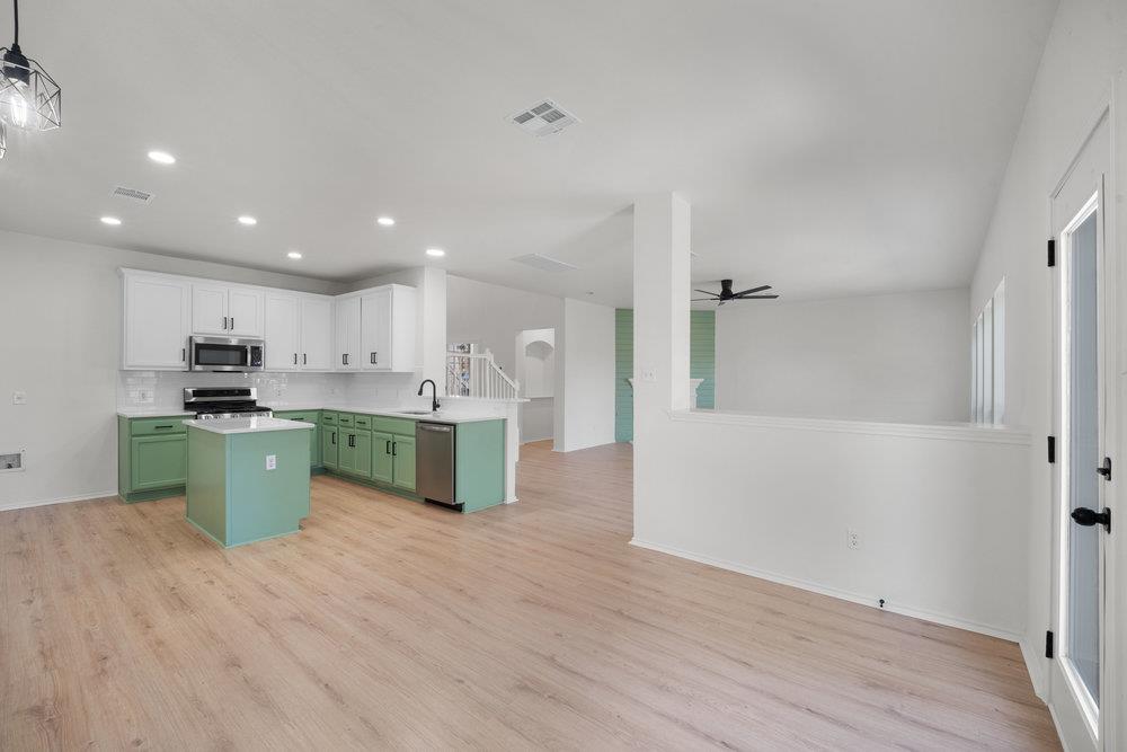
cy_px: 376
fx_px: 438
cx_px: 564
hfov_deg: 104.2
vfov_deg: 81.2
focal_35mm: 14
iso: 100
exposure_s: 1
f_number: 8
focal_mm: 14
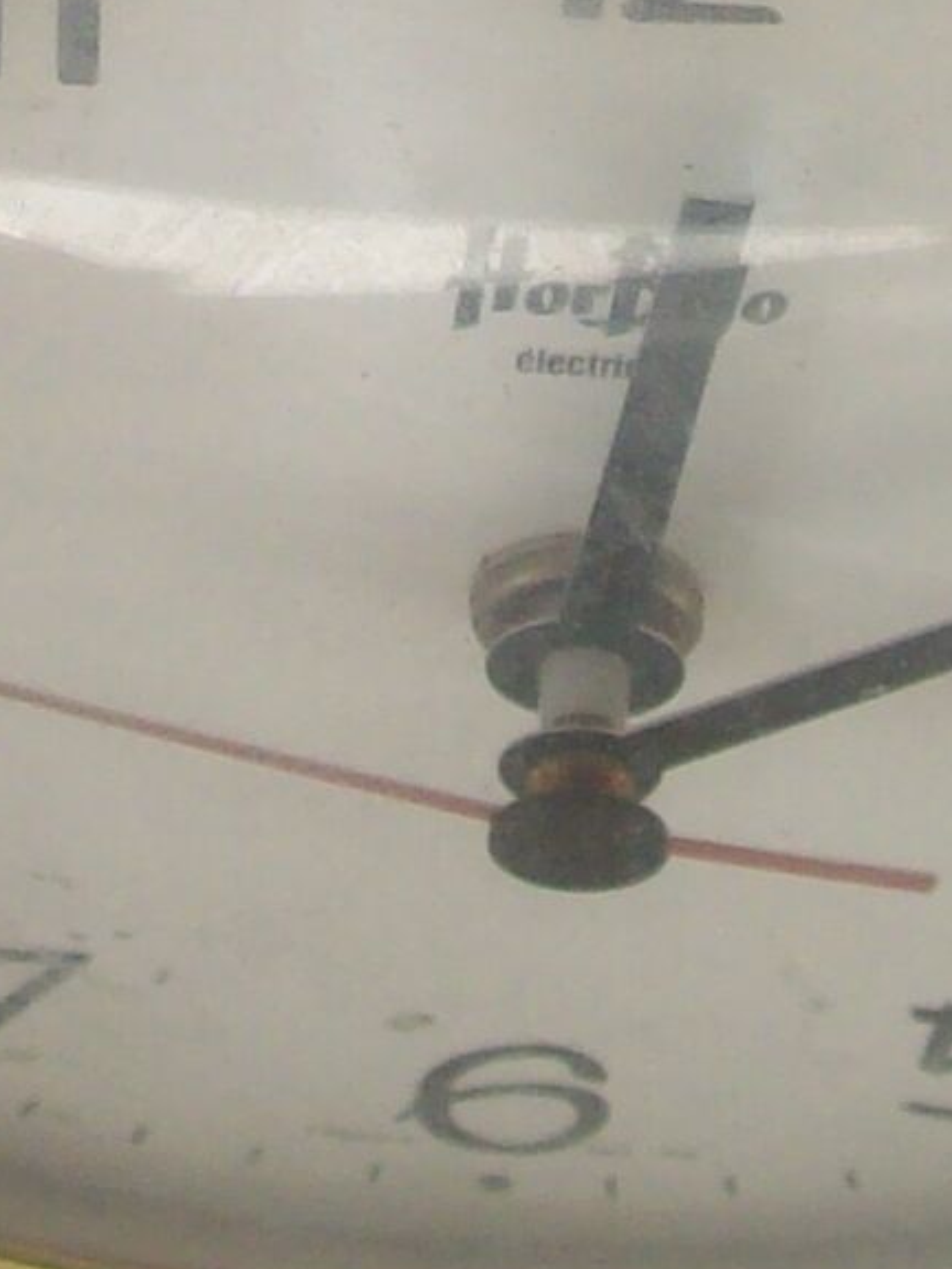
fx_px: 6527
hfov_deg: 8.3
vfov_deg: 10.9
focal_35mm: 178
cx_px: 527
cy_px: -364
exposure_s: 1/154
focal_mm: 6
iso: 80
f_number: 2.7
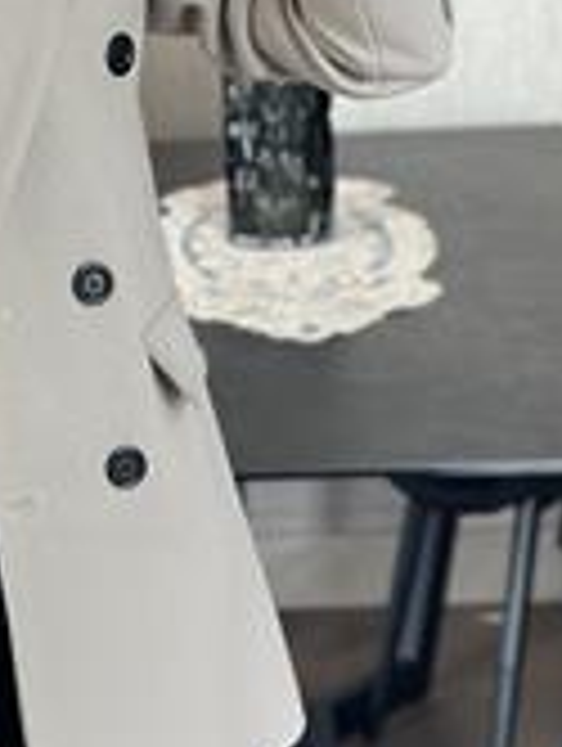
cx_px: -49
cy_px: 216
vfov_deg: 13.5
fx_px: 3152
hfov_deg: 10.1
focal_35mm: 146
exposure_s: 1/60
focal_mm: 6.86
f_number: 1.78
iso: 200
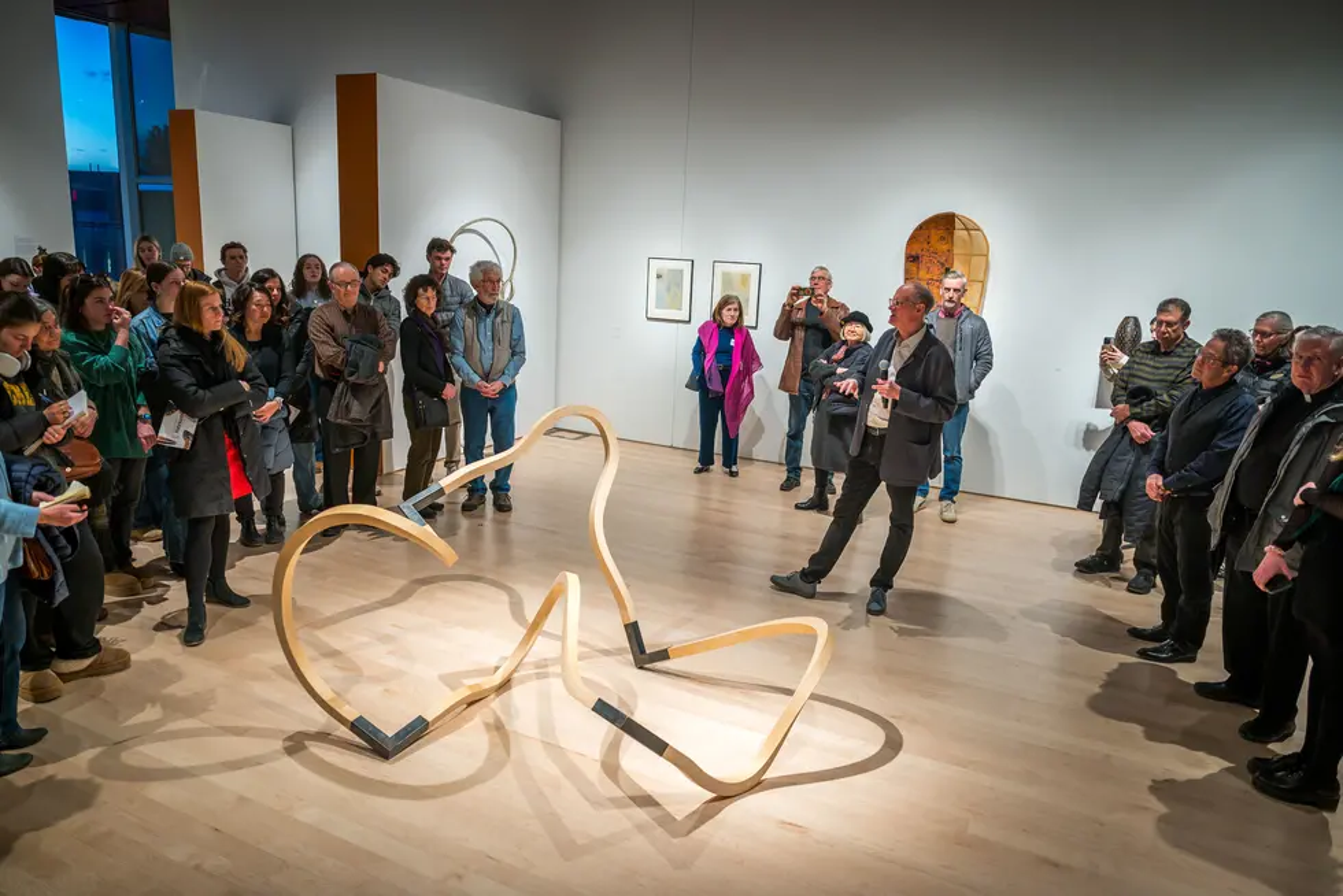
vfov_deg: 53.2
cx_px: 672
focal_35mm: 24
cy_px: 448
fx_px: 896
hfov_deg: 73.7
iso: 400
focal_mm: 24
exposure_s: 1/100
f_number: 2.8
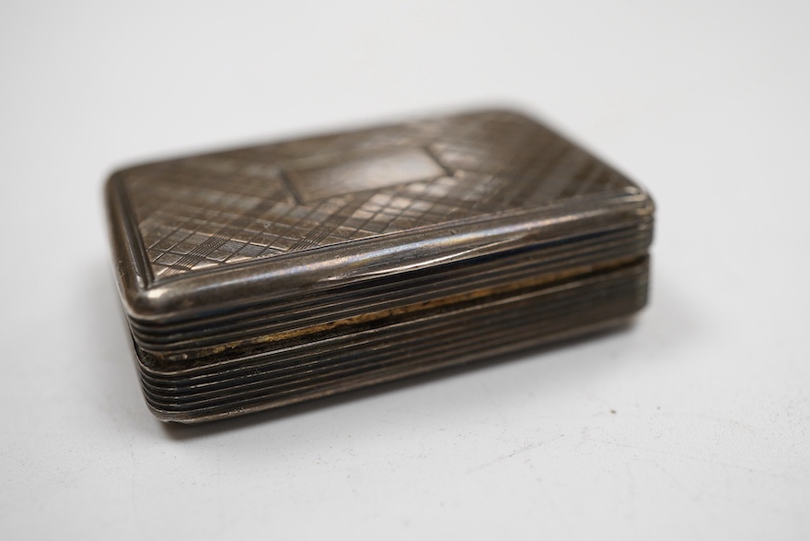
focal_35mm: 46
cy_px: 273
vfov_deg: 29.3
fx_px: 1035
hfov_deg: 42.7
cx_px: 402
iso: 800
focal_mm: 30
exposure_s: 1/125
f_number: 9
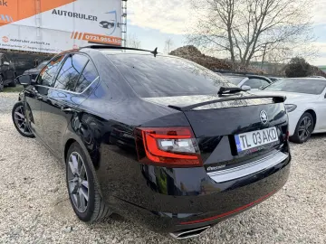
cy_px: 122
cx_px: 163
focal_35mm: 24
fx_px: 226
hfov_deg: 71.6
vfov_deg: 56.8
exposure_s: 1/1192
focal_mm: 6.76
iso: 100
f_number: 1.78
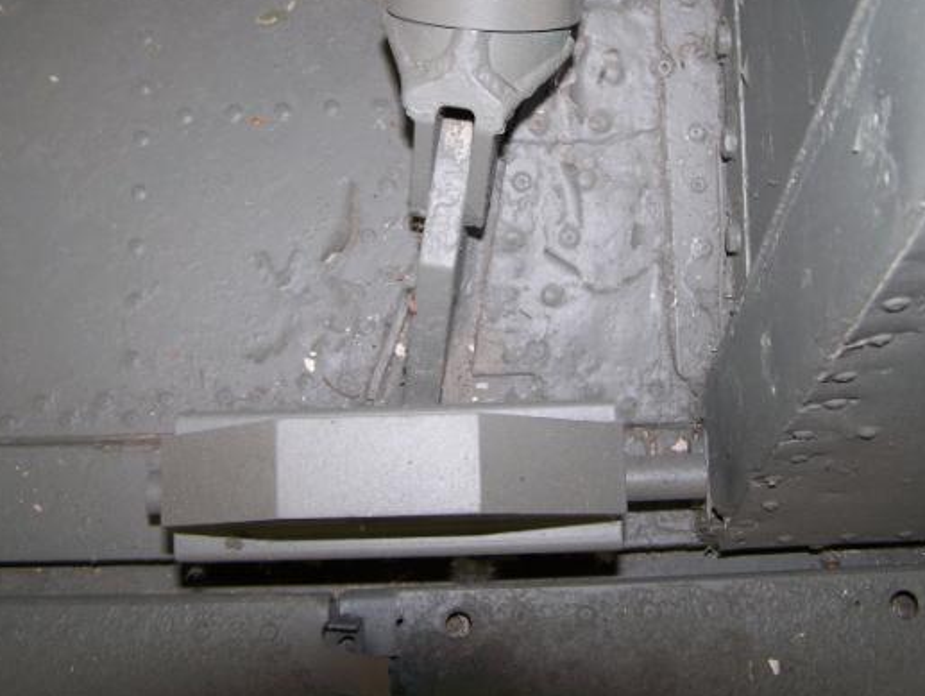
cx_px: 474
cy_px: 275
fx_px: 1257
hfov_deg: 40.4
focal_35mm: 47
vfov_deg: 30.8
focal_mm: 6.3
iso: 80
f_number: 2.8
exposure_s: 1/60
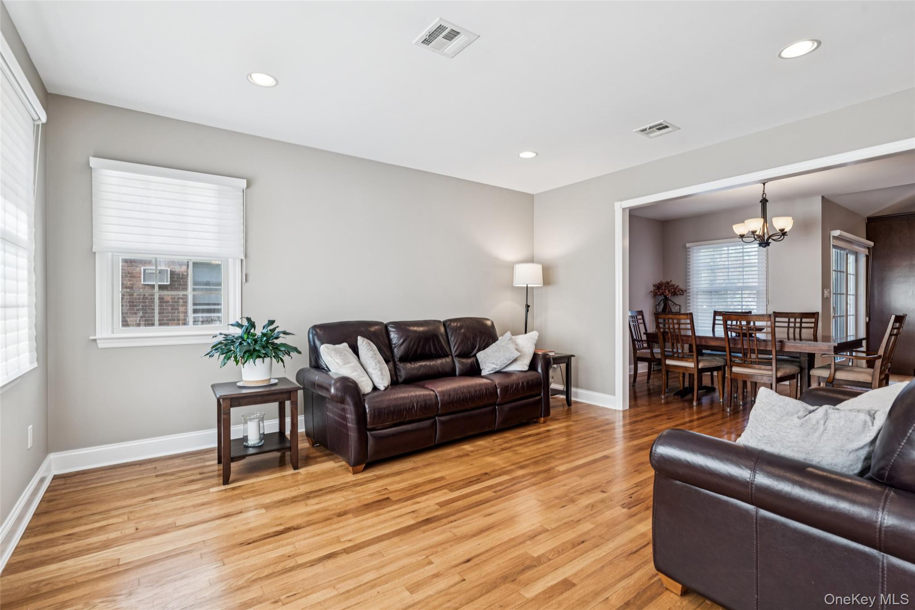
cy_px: 305
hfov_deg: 96.7
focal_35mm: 16
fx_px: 407
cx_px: 458
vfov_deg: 73.7
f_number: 8
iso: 125
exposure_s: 1/6
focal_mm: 16
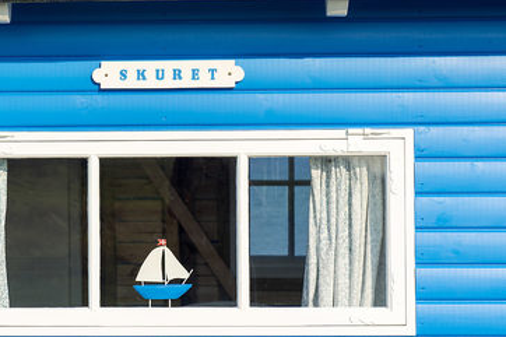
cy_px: 144
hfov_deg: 17.6
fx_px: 1630
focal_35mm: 116
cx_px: 150
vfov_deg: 11.8
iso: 100
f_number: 8
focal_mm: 70
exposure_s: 1/400
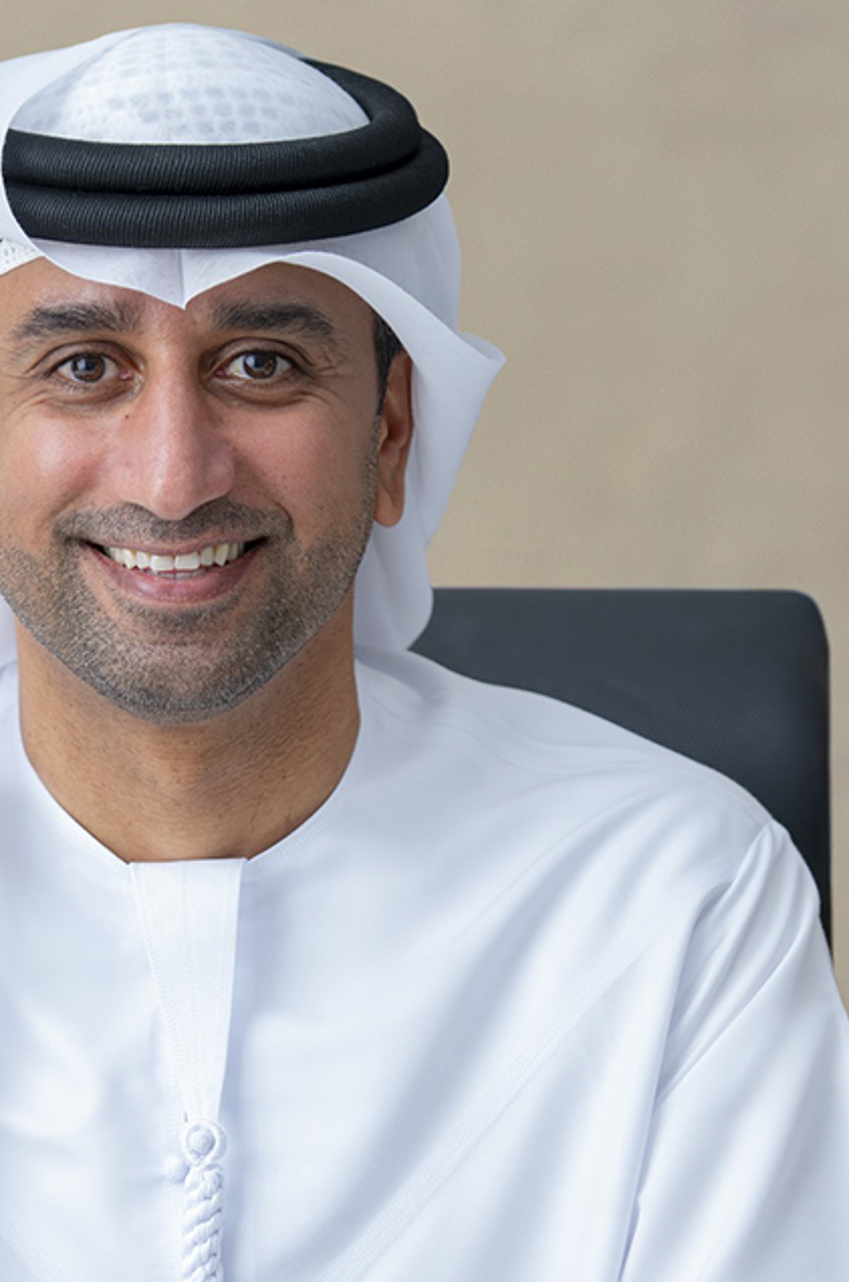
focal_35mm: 235
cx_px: 184
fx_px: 8354
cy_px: 890
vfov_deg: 8.8
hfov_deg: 5.8
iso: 31
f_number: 3.2
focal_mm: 110
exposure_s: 1/100
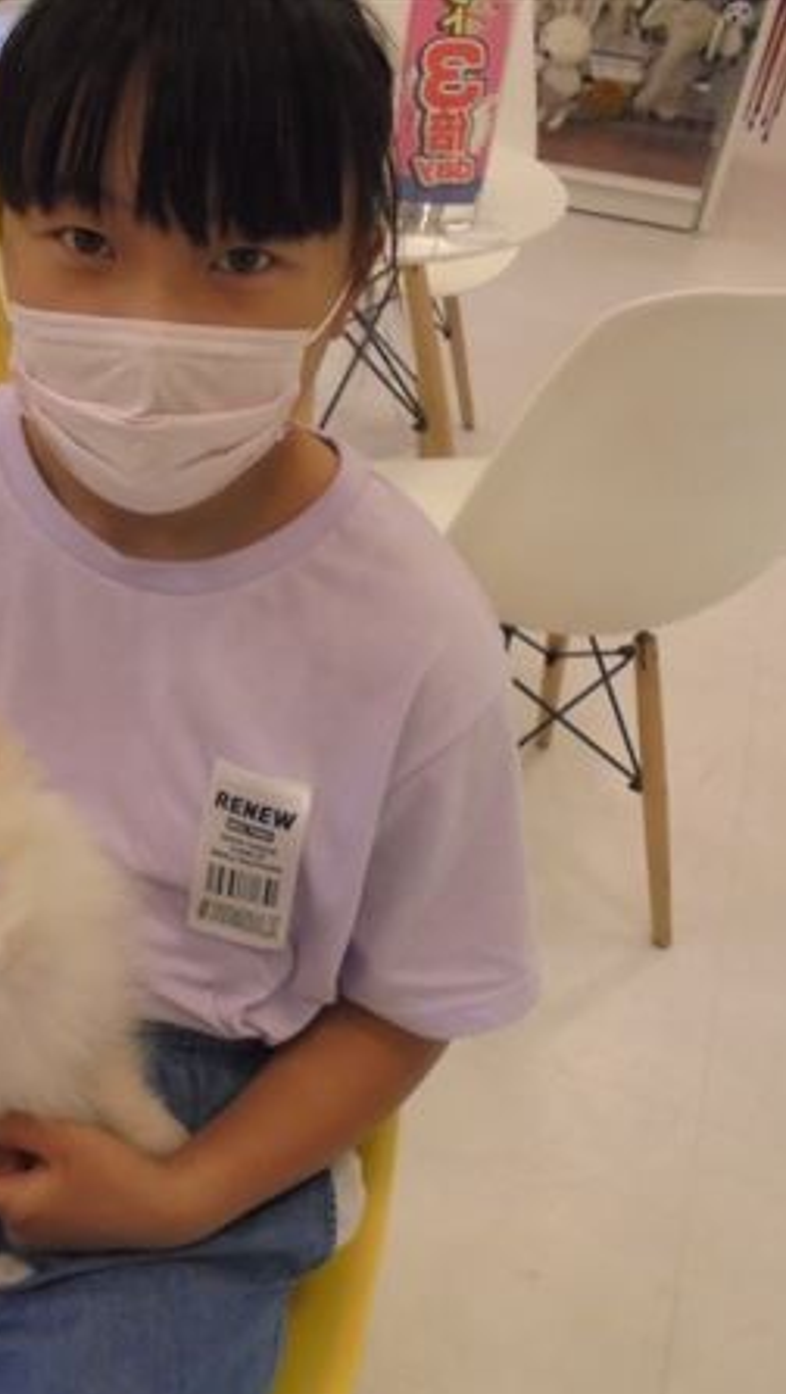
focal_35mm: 38
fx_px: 1406
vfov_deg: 52.8
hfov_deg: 29.8
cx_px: 62
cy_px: 699
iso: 400
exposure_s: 1/250
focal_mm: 4.6
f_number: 3.5
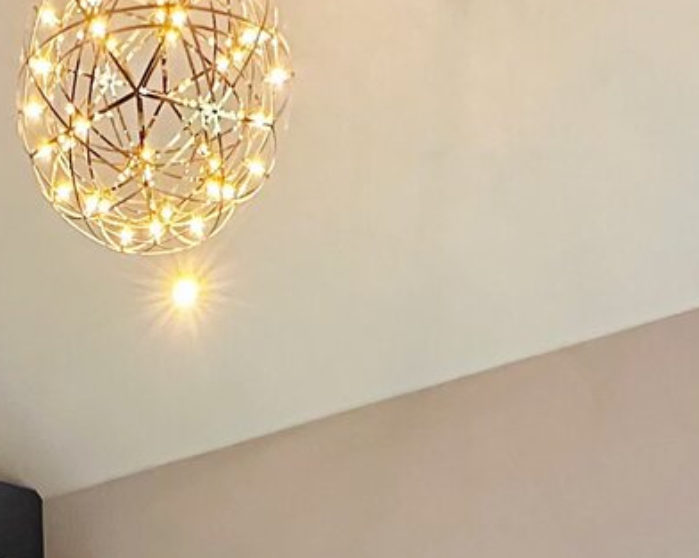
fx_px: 1385
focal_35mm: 67
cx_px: 64
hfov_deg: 27.3
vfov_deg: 17.1
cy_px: 1095
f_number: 2.2
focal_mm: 2.22
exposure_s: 1/69
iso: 320
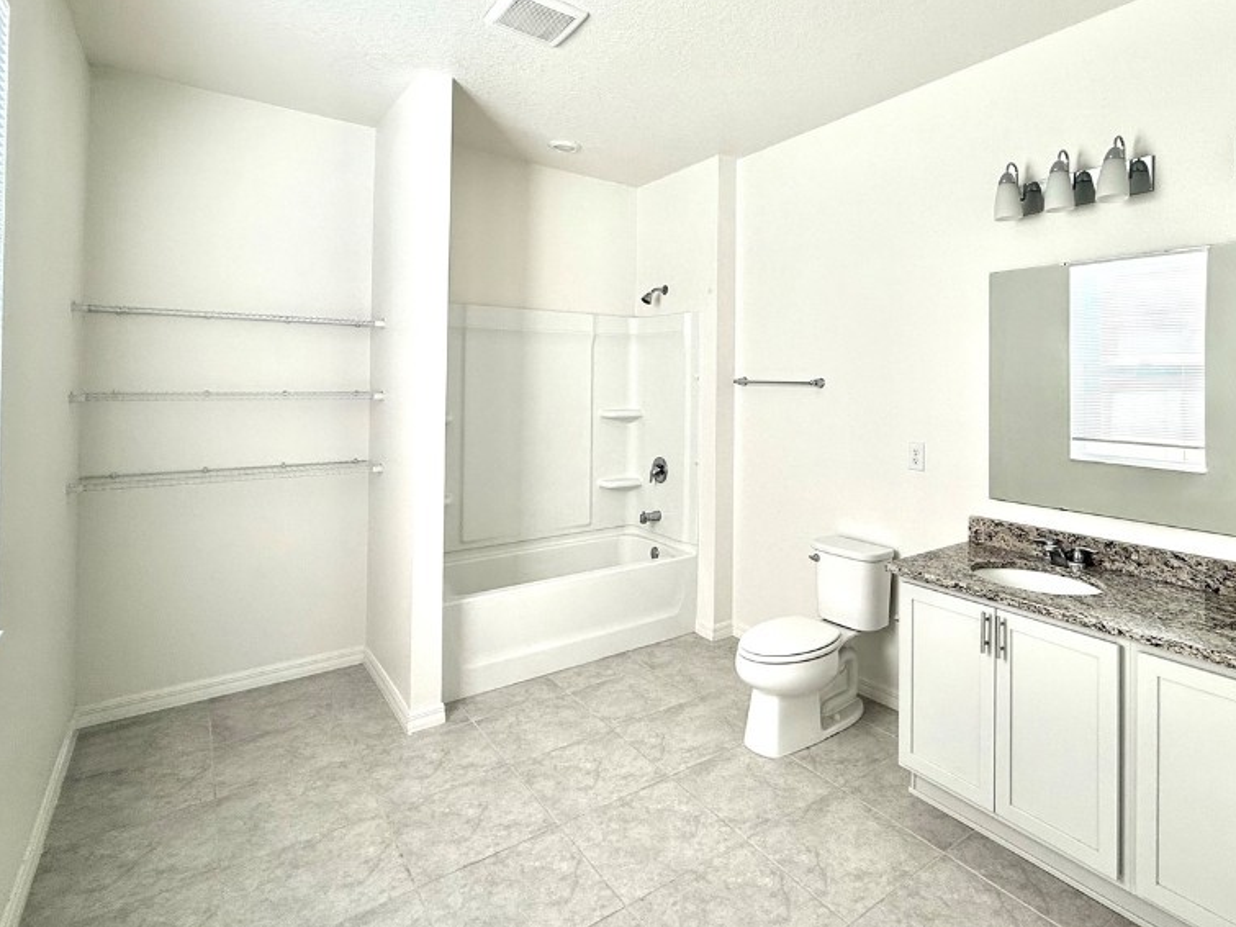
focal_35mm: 19
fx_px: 678
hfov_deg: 83.6
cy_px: 375
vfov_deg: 68.1
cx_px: 743
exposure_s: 1/145
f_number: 2.2
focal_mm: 2.22
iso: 64
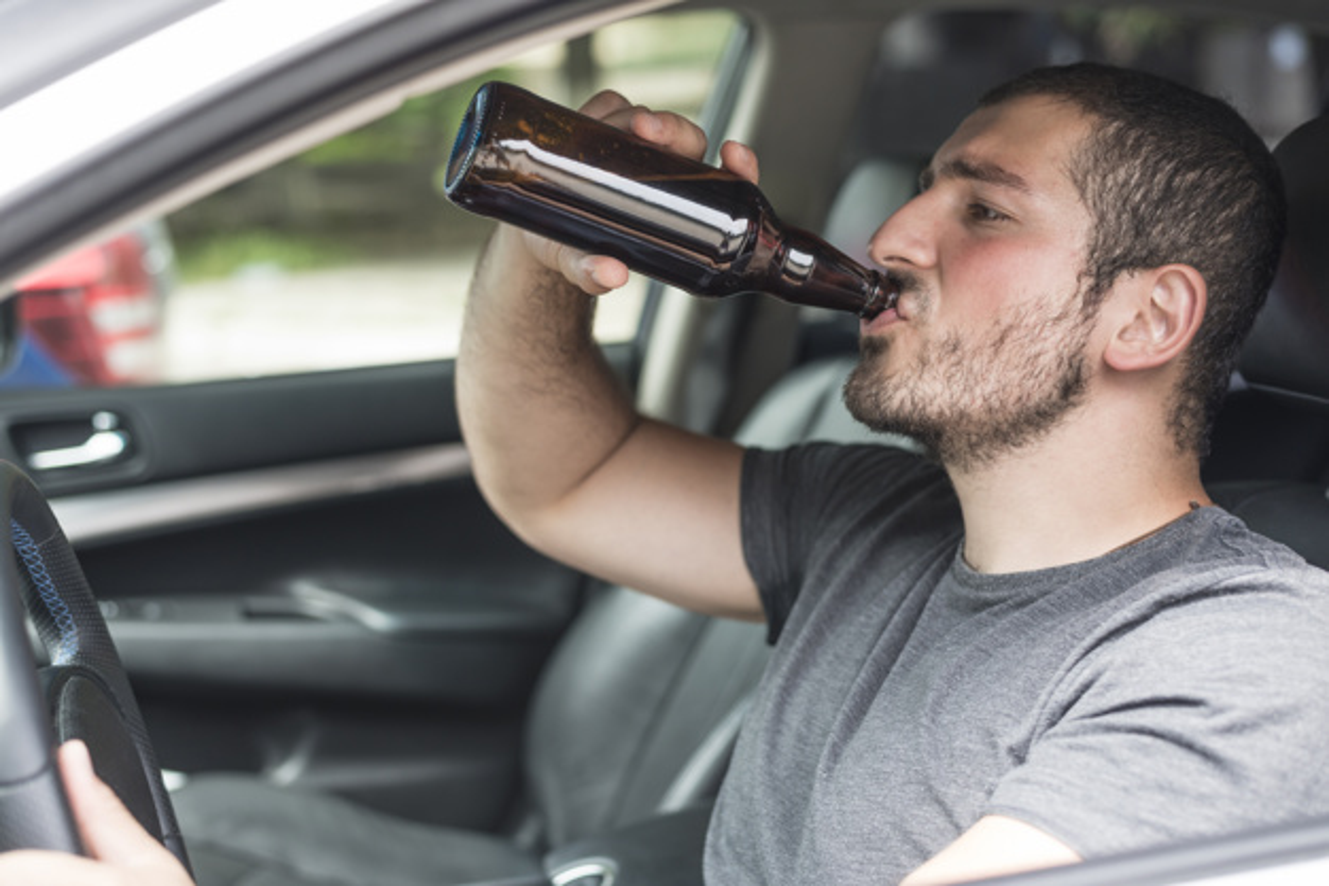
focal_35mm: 50
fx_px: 1845
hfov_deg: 39.6
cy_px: 443
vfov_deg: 27.0
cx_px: 664
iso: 320
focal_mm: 50
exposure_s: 1/125
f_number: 3.2
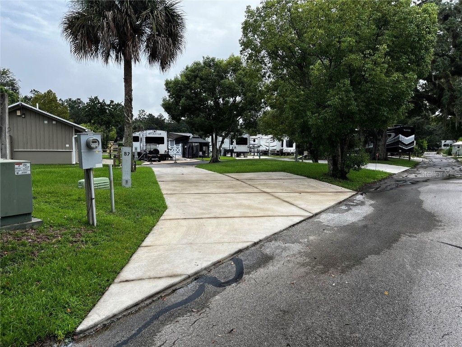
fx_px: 347
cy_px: 174
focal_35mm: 26
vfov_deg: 53.1
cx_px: 231
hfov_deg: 67.3
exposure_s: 1/761
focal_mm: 5.1
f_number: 1.6
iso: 50
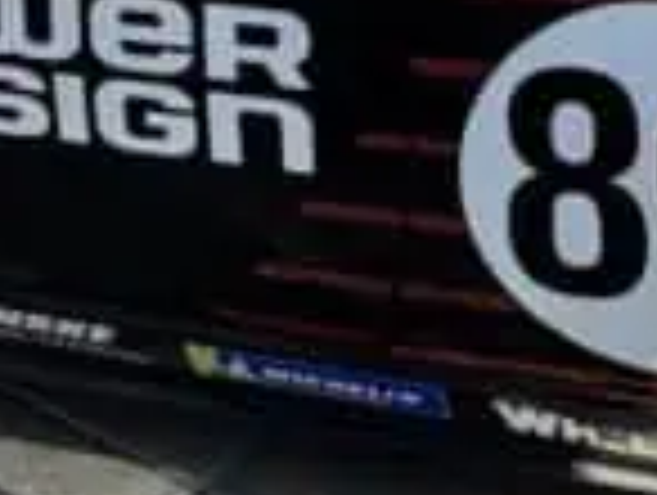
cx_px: 500
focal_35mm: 98
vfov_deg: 14.2
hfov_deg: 19.8
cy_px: -230
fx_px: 1863
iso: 40
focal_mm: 2.22
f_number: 2.2
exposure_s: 1/448
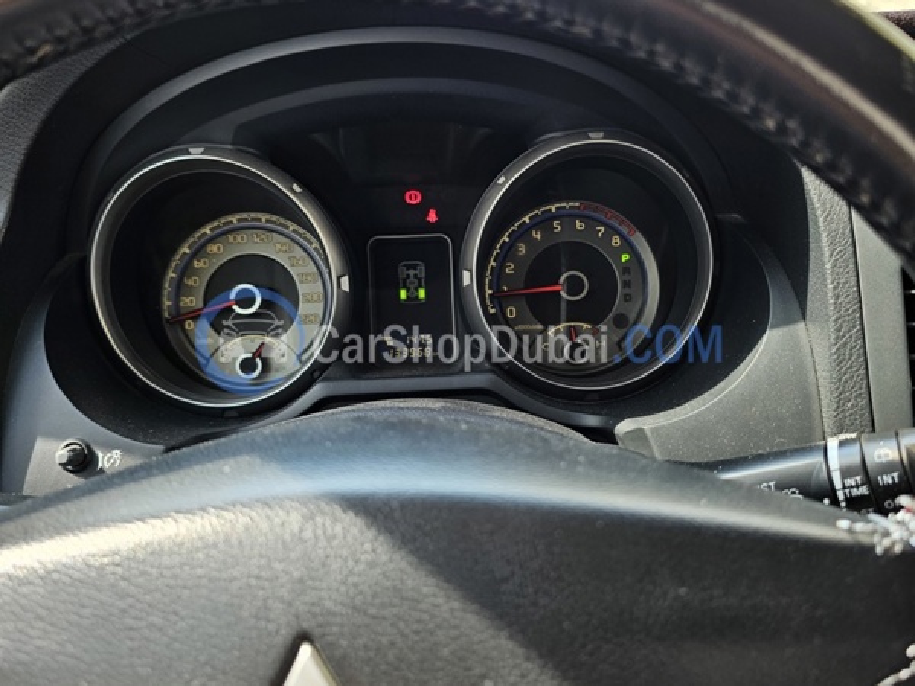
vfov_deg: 58.9
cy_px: 343
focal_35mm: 23
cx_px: 458
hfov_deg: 73.9
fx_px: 608
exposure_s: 1/100
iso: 32
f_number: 1.7
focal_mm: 6.3
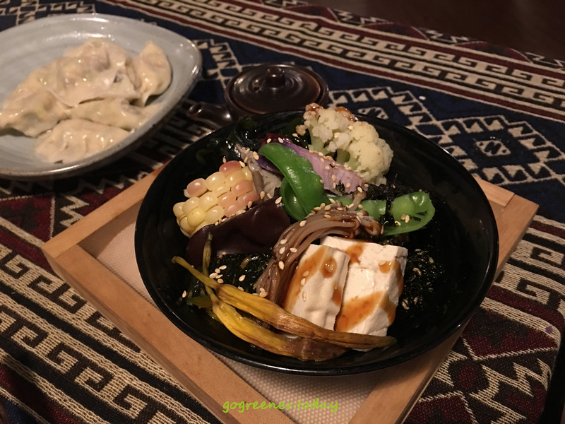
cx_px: 282
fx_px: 473
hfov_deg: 61.7
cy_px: 212
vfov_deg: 48.2
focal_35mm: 29
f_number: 2.2
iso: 100
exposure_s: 1/4
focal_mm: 4.15
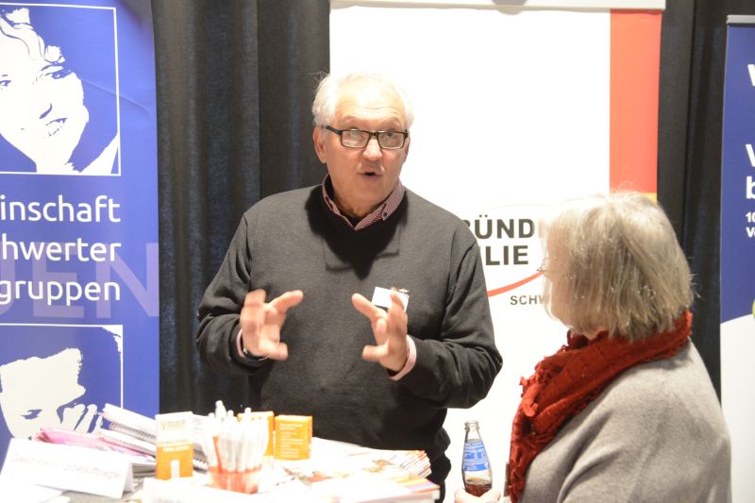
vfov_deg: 27.0
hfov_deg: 39.6
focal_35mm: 50
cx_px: 378
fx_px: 1048
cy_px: 252
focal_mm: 50
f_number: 4
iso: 6400
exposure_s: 1/30
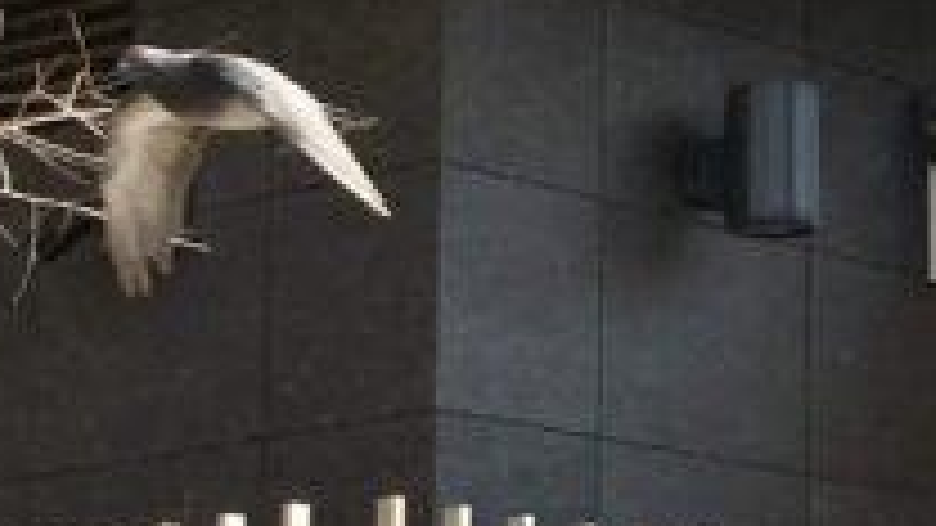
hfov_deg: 11.1
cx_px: 1300
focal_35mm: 188
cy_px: 45
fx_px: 4666
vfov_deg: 6.4
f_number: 1.8
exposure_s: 1/952
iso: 20
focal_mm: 3.99
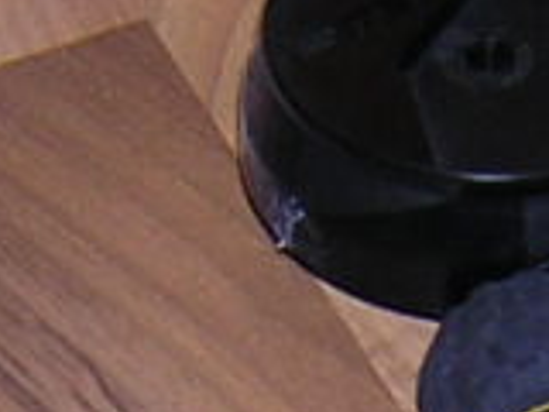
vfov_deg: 6.2
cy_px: 982
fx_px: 3664
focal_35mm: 231
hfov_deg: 8.5
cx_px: 528
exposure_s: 1/60.1
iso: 100
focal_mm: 4.7
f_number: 2.6
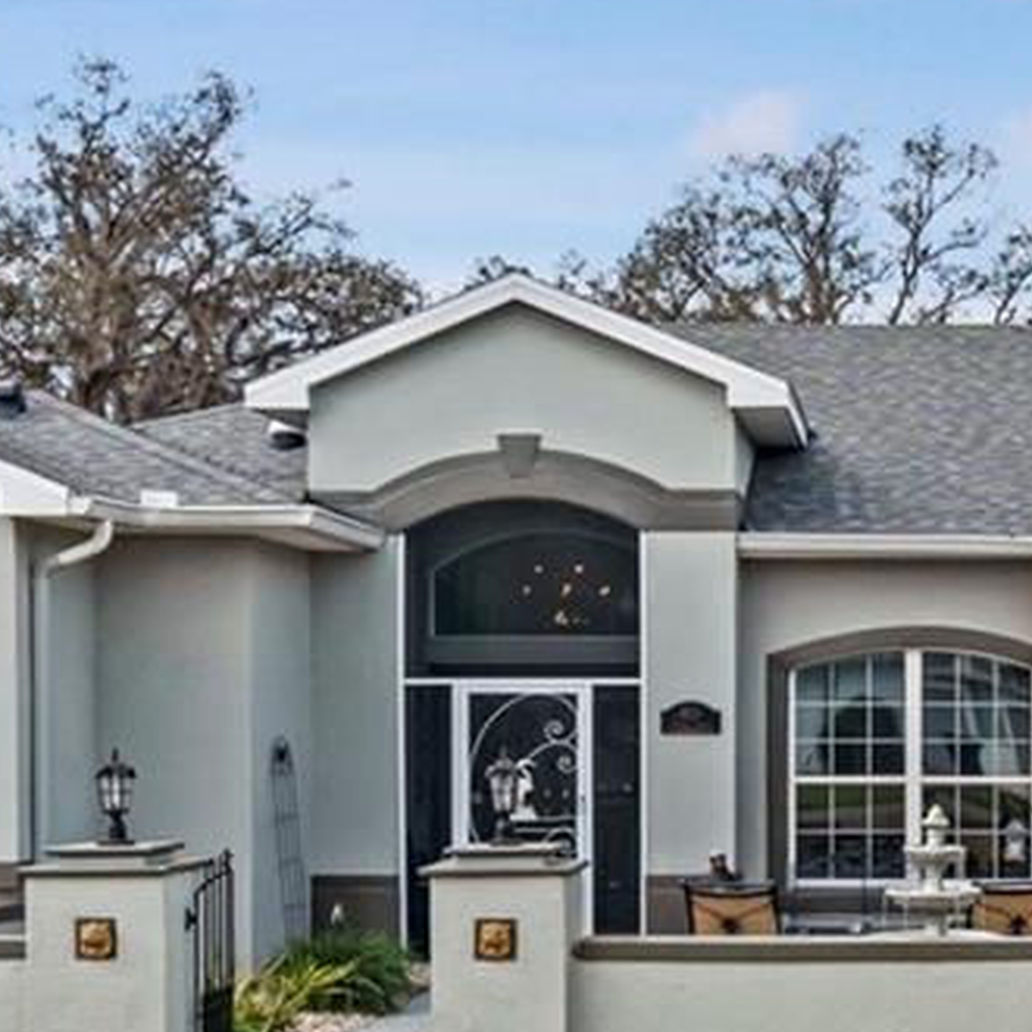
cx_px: 910
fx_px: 2361
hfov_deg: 24.0
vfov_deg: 24.4
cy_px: 769
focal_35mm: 70
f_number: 8
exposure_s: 1/250
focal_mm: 17
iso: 400
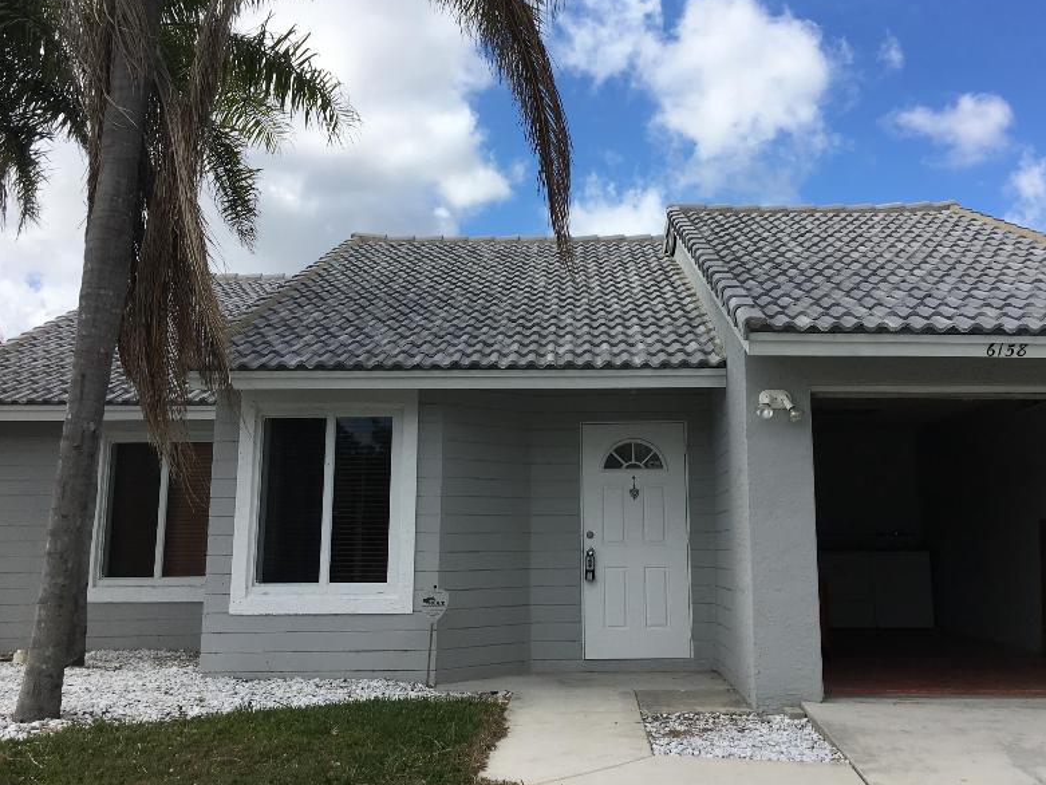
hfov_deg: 48.9
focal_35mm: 38
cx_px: 576
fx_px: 1148
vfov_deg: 37.6
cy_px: 326
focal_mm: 4.15
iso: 25
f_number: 2.2
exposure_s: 1/2137
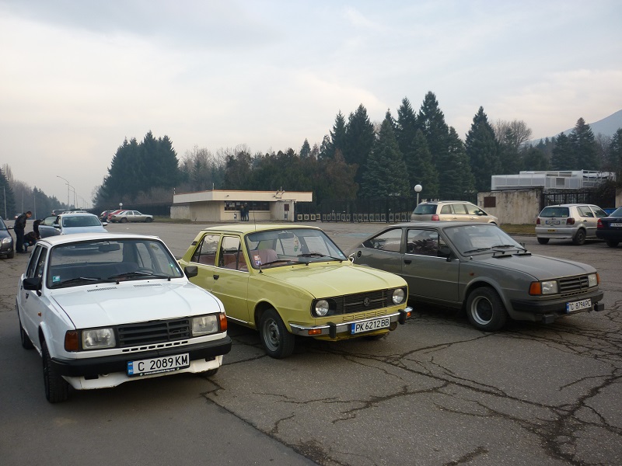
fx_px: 593
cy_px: 233
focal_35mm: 33
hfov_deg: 55.4
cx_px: 311
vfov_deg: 42.9
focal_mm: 5.5
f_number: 2.8
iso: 80
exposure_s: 1/200
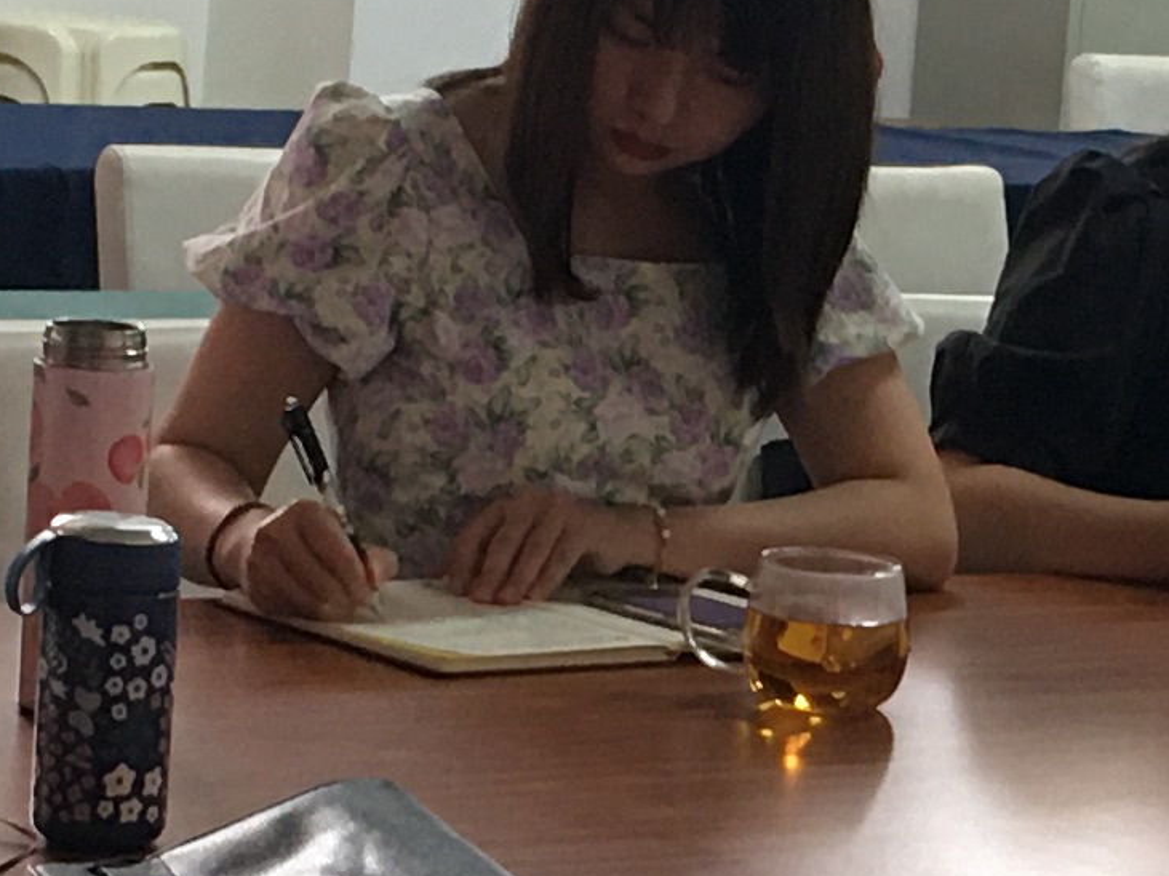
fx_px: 5402
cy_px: 782
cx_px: 1095
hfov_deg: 12.2
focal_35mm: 160
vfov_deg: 9.2
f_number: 2.2
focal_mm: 4.15
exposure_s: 1/17
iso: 64
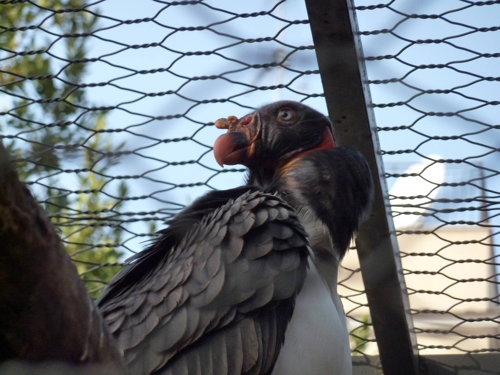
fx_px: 4347
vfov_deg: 4.9
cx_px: 250
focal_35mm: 301
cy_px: 188
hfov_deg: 6.6
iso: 500
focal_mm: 49.2
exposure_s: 1/640
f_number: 4.9
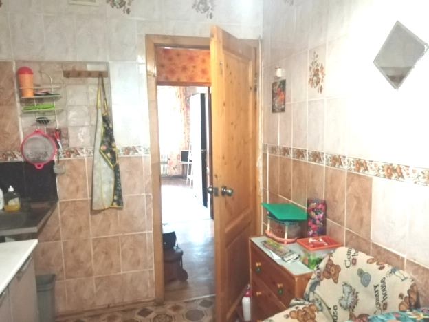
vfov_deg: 53.1
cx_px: 214
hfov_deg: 67.3
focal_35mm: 26
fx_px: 322
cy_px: 161
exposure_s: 1/20
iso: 723
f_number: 1.8
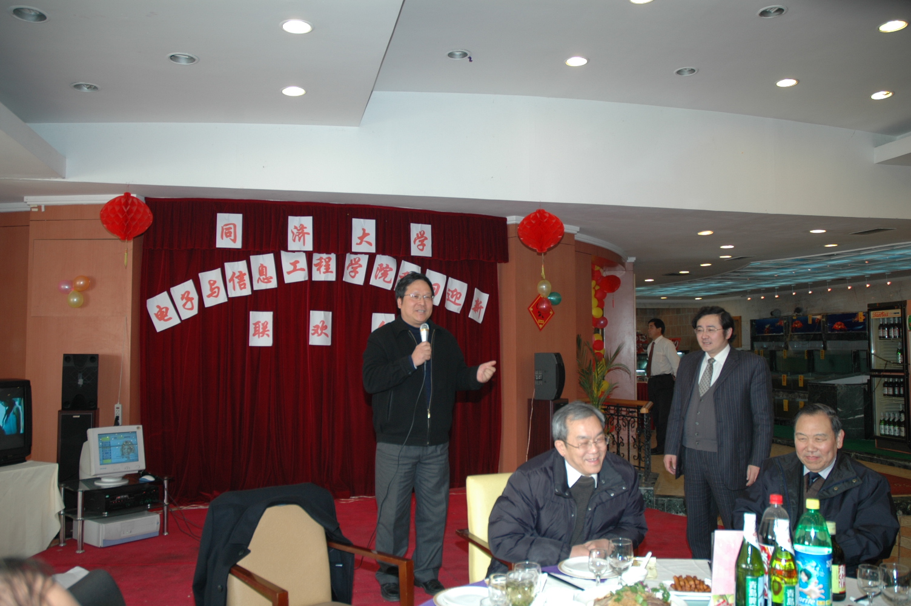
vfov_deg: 47.8
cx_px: 456
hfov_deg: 67.4
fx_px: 683
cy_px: 303
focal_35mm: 27
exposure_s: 1/60
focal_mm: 18
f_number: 4
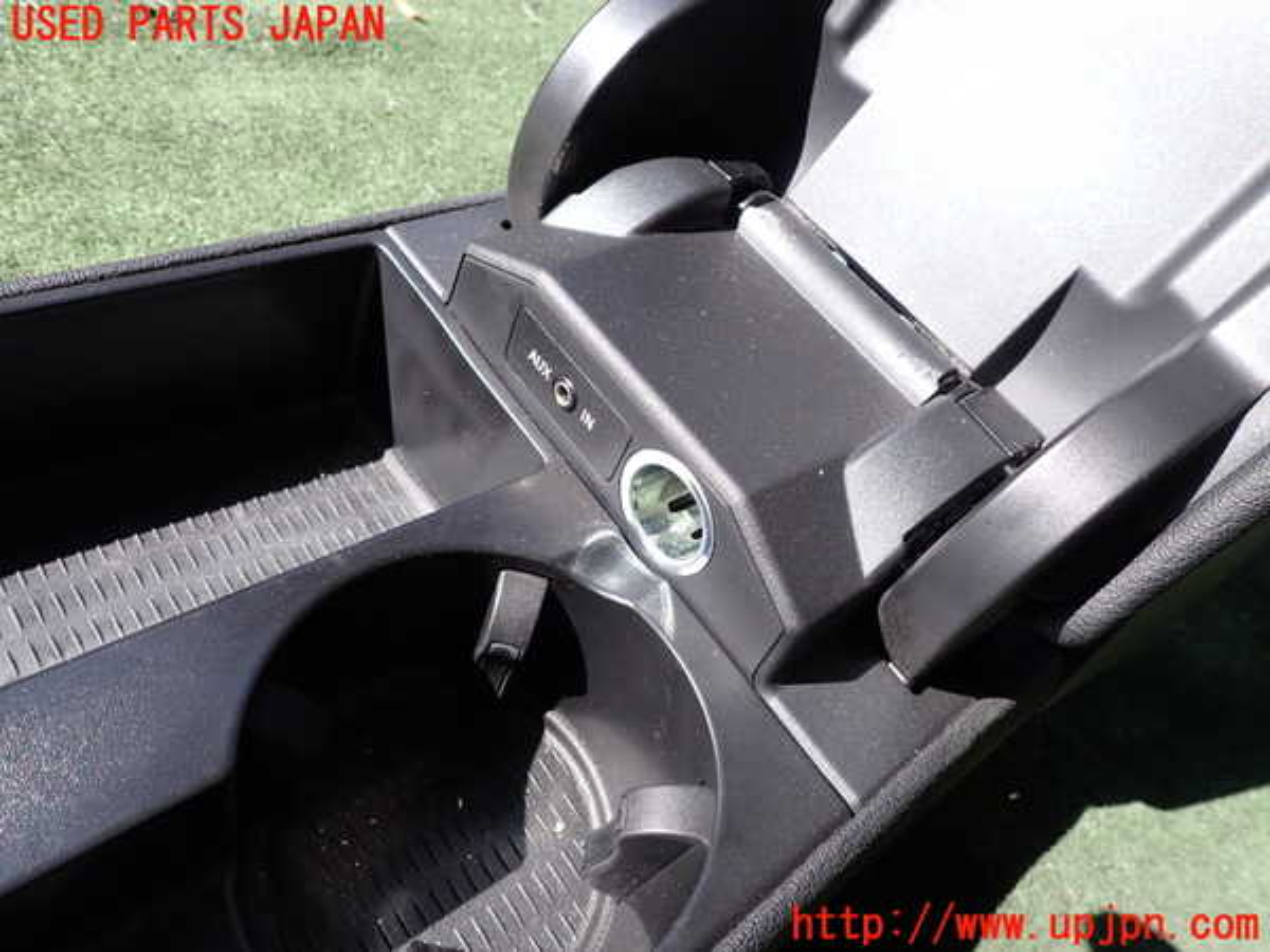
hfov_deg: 69.4
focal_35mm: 25
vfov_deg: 54.9
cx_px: 635
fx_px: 917
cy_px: 476
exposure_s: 1/320
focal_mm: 4.5
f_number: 2.8
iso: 100
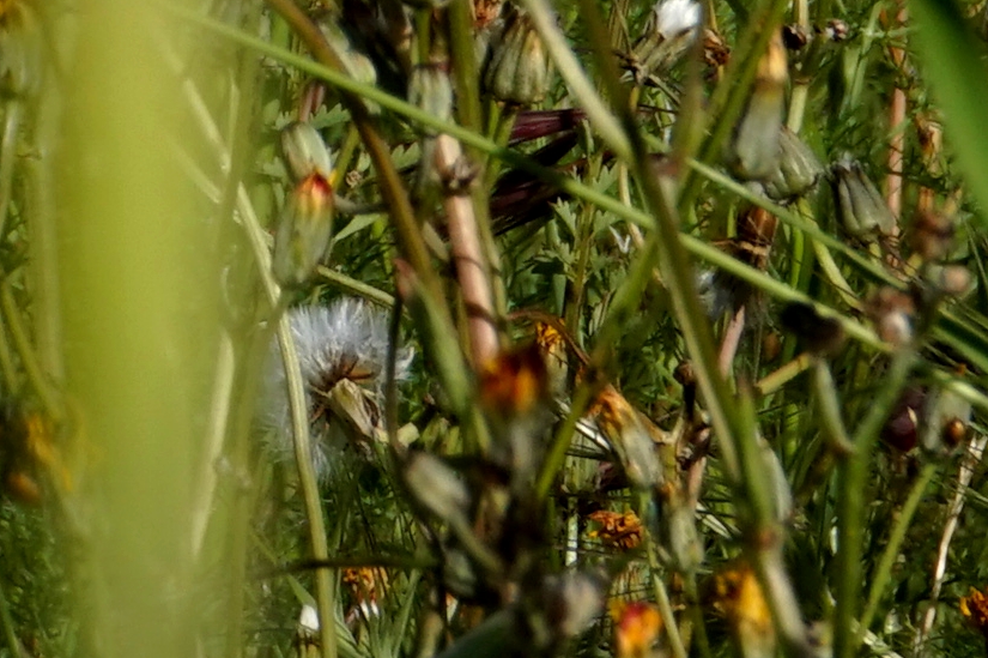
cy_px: -843
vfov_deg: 3.0
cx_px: -847
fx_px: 12241
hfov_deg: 4.6
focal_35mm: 446
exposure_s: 1/250
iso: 100
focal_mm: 45
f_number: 13
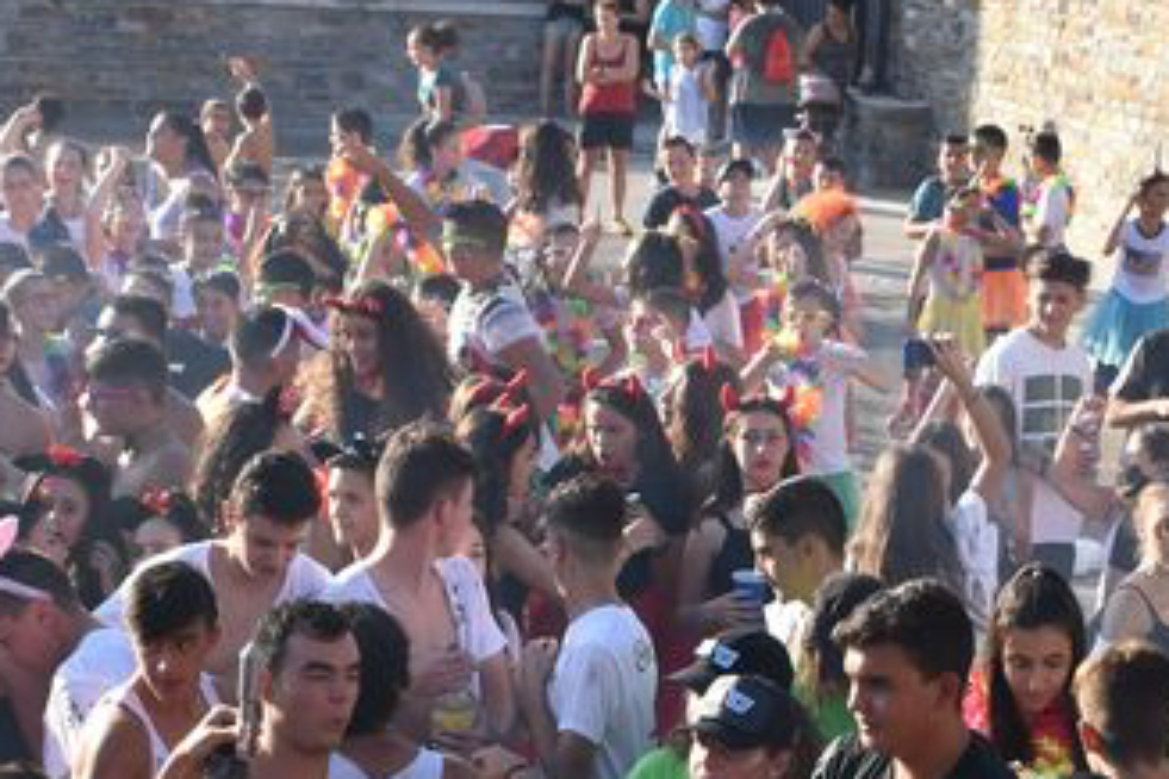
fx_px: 3521
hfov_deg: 18.8
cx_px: 702
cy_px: 883
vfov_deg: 12.4
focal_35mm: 108
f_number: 8
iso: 200
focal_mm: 25
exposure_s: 1/250
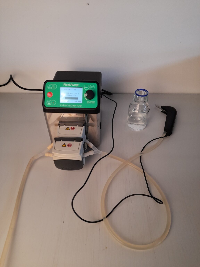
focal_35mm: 25
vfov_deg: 69.4
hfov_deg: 54.9
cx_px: 100
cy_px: 134
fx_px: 193
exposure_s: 1/50
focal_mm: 4.6
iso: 125
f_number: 2
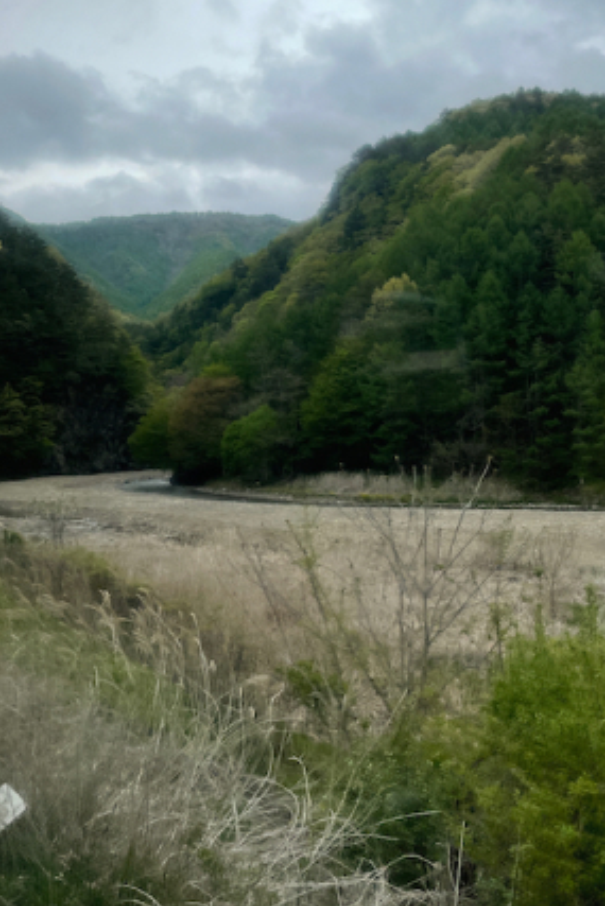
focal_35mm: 38
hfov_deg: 35.1
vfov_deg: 50.1
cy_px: 335
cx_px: 312
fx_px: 957
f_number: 1.6
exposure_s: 1/4132
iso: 32
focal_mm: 4.2
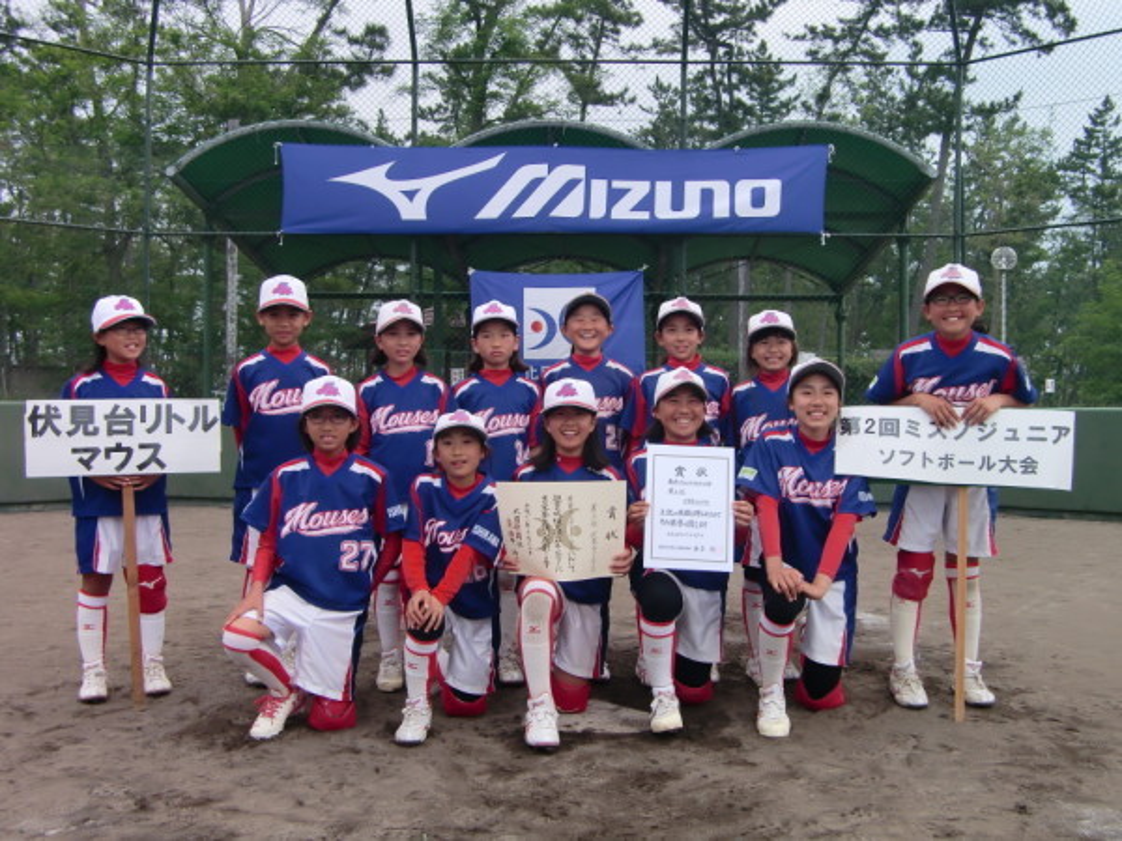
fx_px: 1264
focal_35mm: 39
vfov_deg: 36.8
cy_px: 420
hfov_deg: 47.9
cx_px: 561
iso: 64
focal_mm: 6.9
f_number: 3
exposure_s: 1/200
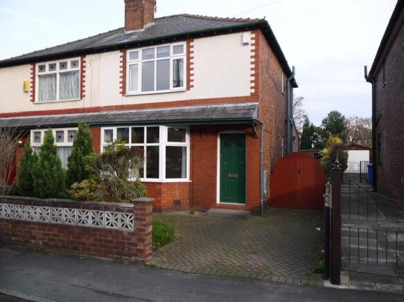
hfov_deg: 63.5
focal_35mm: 28
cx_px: 202
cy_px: 151
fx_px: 327
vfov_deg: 49.7
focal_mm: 14
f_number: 5
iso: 160
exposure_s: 1/160
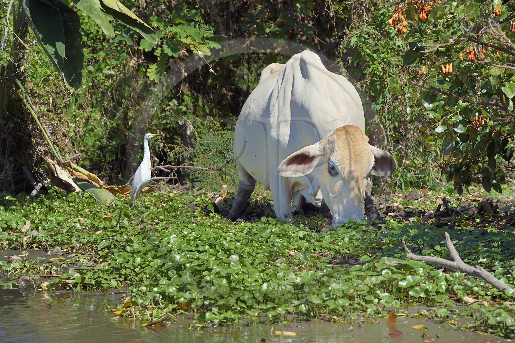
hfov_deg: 15.2
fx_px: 1931
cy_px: 172
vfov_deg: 10.2
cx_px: 258
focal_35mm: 135
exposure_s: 1/500
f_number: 13
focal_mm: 135
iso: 400
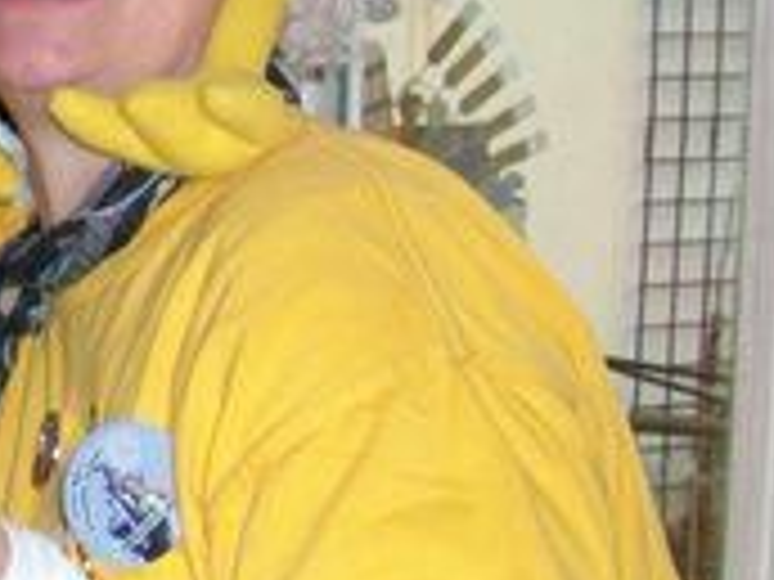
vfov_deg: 12.4
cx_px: -544
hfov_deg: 14.8
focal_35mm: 119
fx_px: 2661
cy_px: 171
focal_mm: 5.7
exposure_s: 1/60
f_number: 2.8
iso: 120
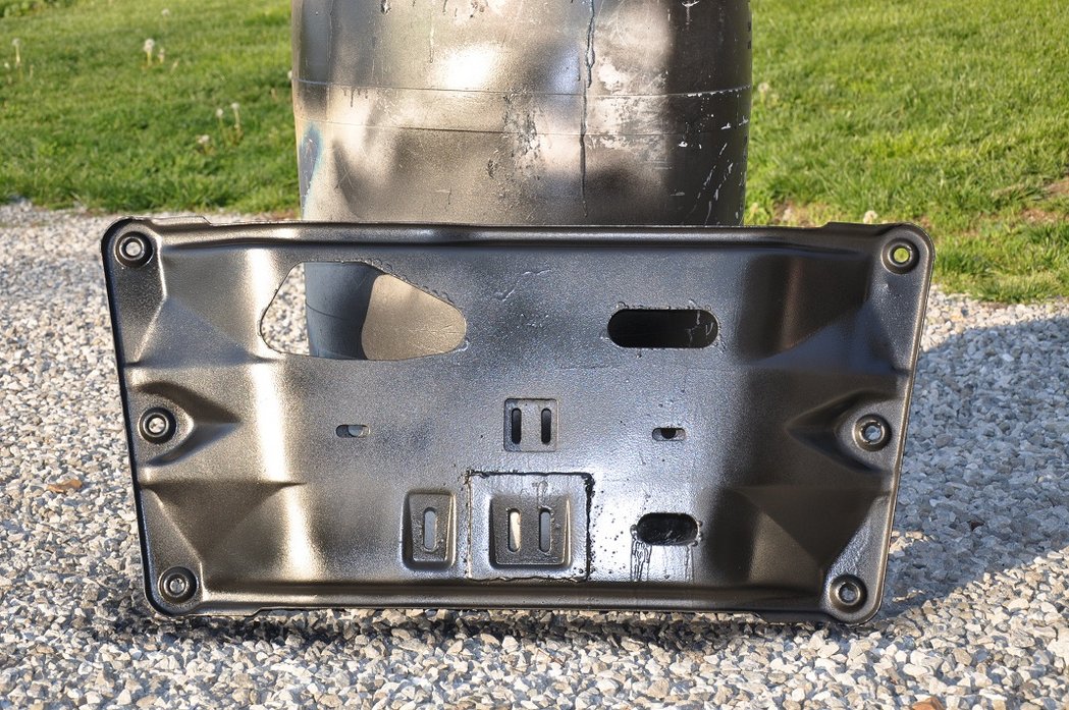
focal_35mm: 75
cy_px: 355
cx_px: 534
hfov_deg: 27.0
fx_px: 2225
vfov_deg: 18.1
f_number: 7.1
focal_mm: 50
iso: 200
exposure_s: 1/200
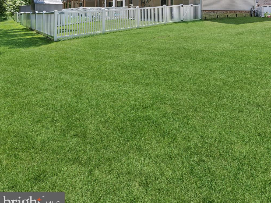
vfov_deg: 51.2
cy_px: 8
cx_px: 136
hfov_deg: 76.4
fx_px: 172
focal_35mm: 22
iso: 100
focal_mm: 15
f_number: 20
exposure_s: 1/10
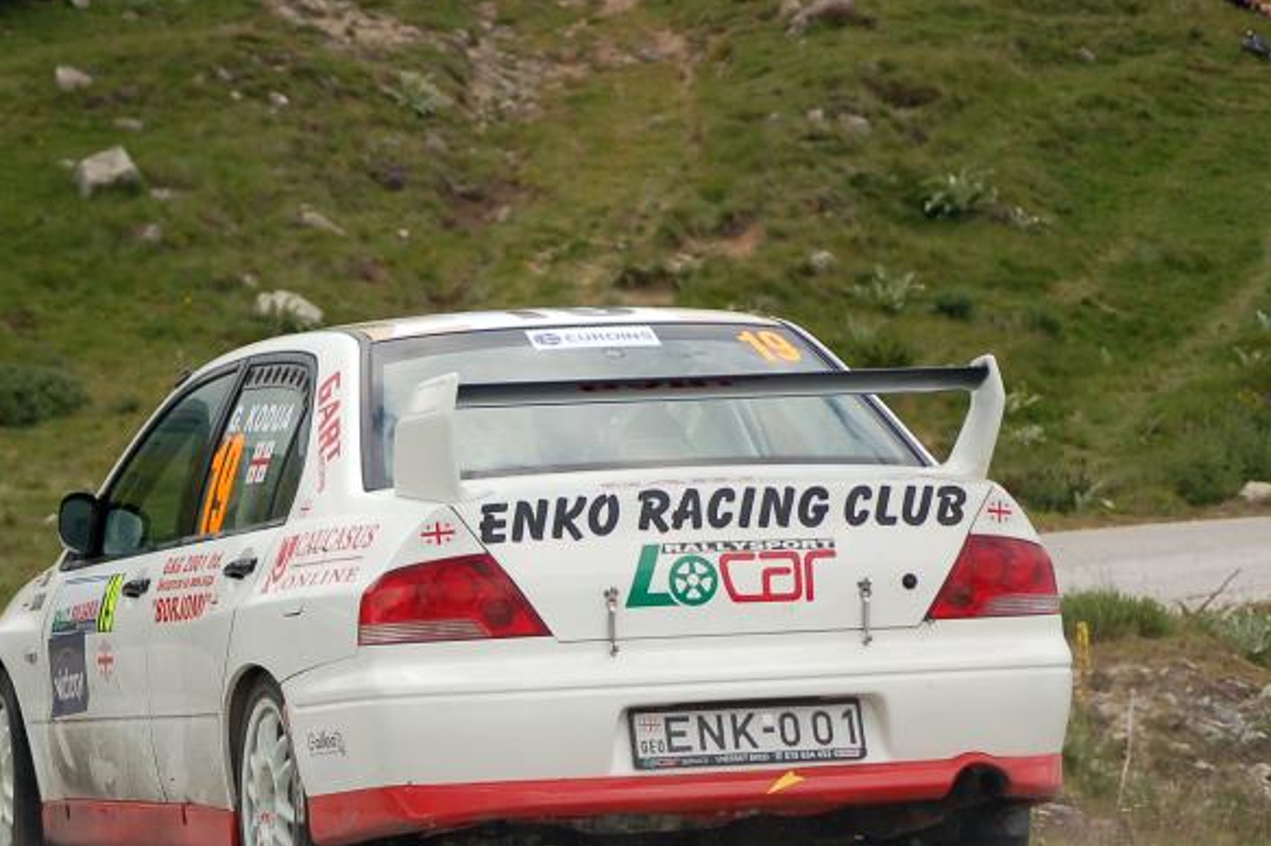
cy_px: 699
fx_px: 7899
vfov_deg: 6.1
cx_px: 506
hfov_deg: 9.2
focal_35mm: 224
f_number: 4.5
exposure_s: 1/1000
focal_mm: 85
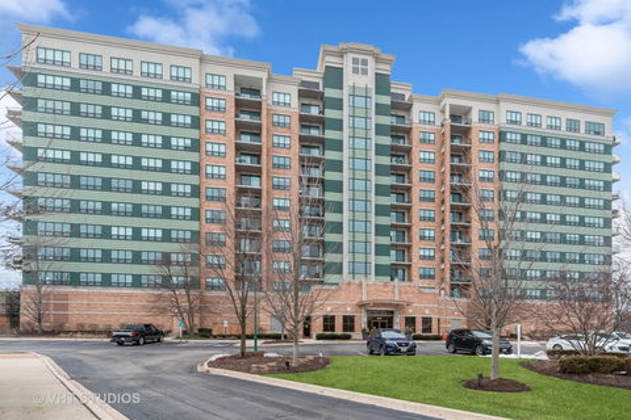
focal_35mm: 18
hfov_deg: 90.0
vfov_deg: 67.4
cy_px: 210
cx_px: 316
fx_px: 315
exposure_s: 1/400
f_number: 8
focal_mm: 12
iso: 320
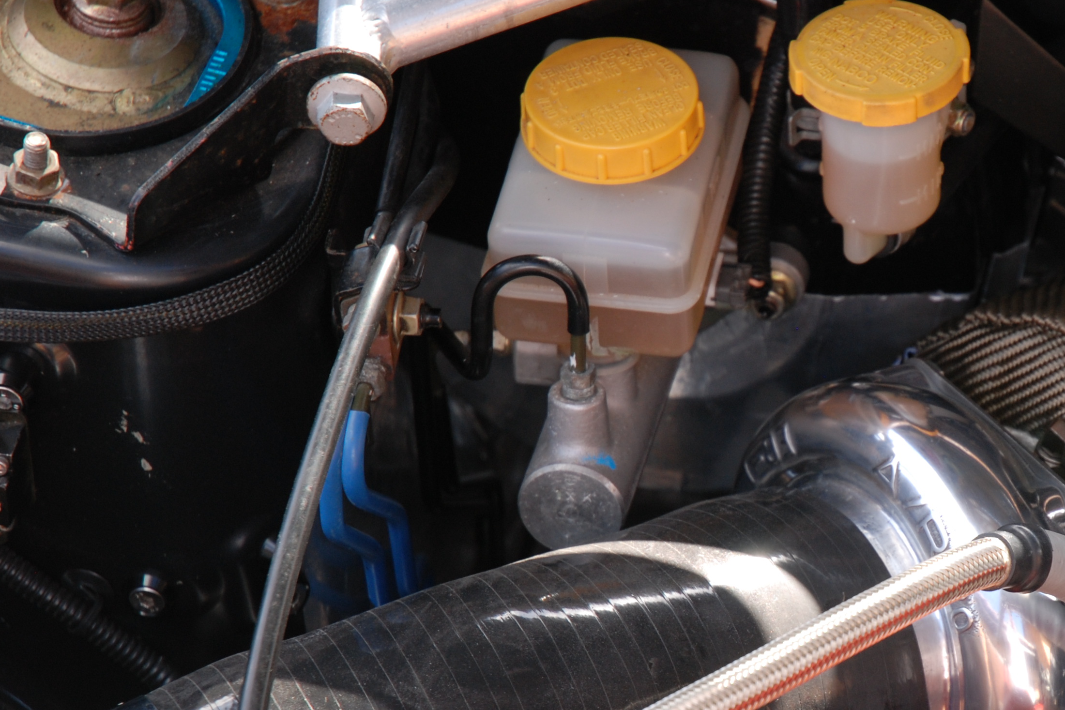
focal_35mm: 185
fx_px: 5473
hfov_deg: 11.1
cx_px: 902
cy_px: 495
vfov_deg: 7.4
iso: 200
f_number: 4.5
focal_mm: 70
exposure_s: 1/100
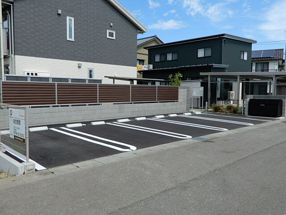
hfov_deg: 60.0
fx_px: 248
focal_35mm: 30
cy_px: 108
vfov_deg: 46.8
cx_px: 143
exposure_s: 1/800
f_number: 3.5
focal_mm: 5.4
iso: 80
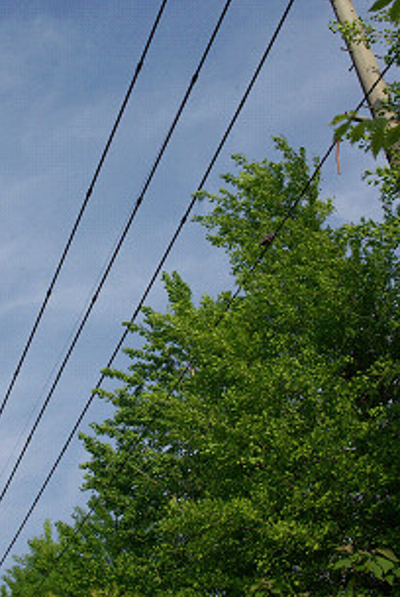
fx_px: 860
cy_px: 224
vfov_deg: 38.0
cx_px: 123
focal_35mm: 52
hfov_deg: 26.0
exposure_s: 1/250
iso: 100
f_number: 8
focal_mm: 21
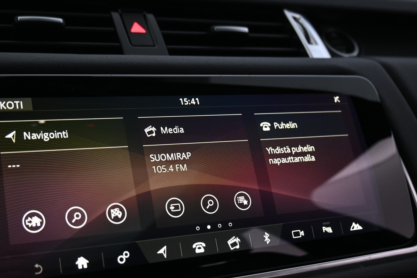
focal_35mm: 47
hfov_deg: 41.9
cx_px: 162
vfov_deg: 28.7
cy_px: 177
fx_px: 541
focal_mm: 21
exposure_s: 1/30
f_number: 4
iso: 1000
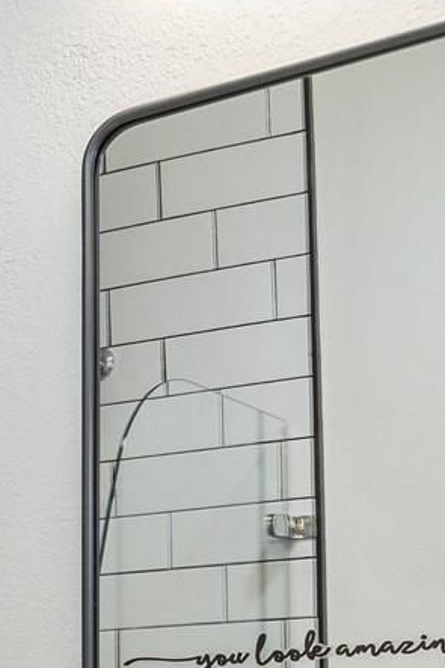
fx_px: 1447
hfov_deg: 14.9
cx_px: -395
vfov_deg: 23.0
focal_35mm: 78
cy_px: 878
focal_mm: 15
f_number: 5.6
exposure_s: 1/45
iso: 800
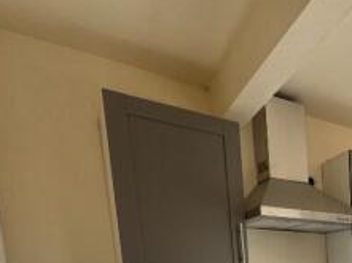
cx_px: 396
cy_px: 342
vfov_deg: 30.4
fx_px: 376
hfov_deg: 39.8
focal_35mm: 37
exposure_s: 1/112
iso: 40
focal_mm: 2.22
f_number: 2.2
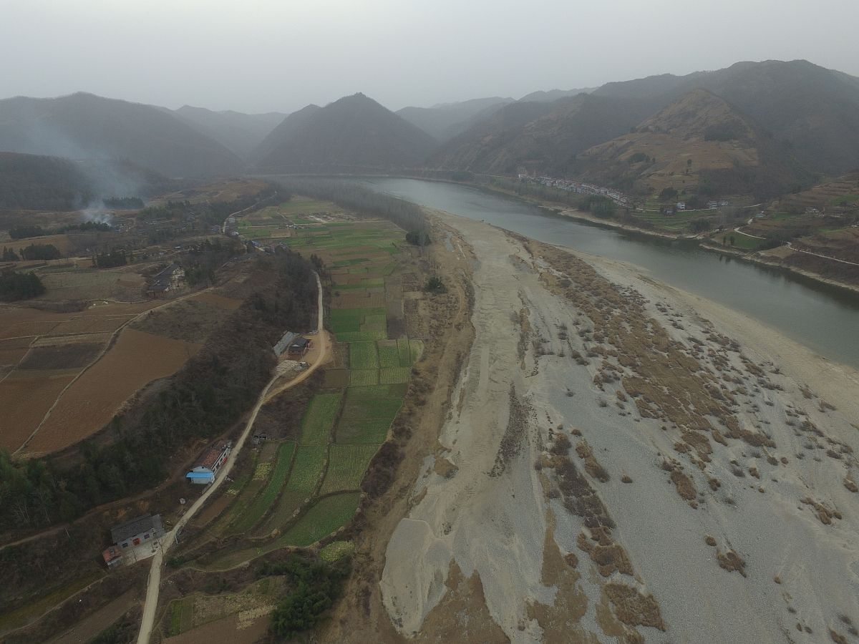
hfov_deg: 81.7
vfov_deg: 66.0
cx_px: 430
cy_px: 322
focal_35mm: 20
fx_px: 496
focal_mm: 3.61
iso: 100
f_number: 2.8
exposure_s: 1/100
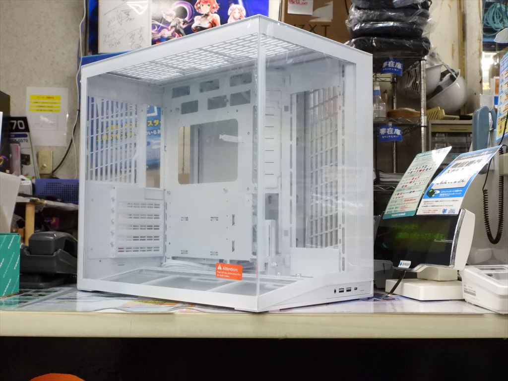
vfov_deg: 32.9
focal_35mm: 44
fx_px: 646
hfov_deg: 42.9
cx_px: 254
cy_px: 190
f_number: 4.5
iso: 1600
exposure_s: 1/125
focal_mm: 7.9
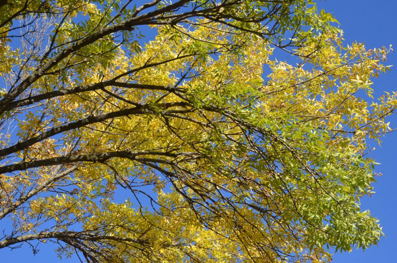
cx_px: 198
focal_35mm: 72
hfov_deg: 28.1
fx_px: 792
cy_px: 132
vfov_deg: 18.8
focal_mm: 48
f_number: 13
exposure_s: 1/640
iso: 800
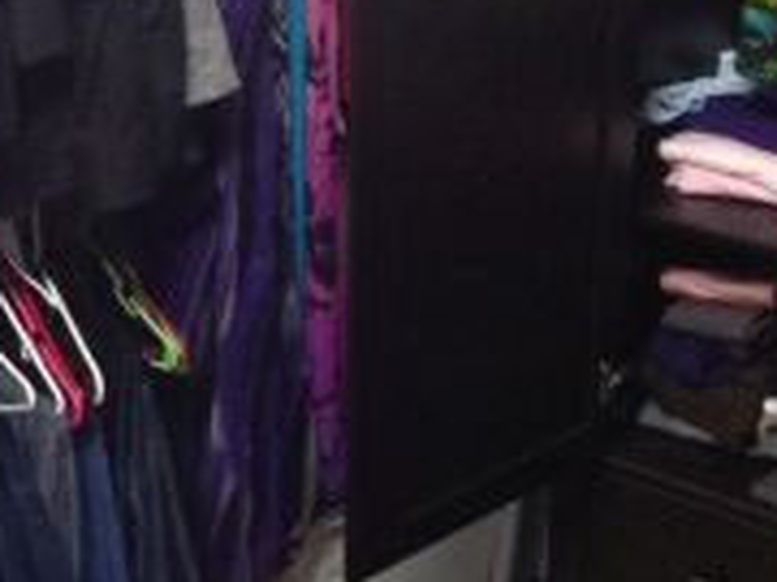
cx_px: -60
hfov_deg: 14.7
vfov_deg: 11.3
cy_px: 444
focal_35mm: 131
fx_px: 2940
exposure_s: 1/17
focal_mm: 4.28
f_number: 2.4
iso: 400
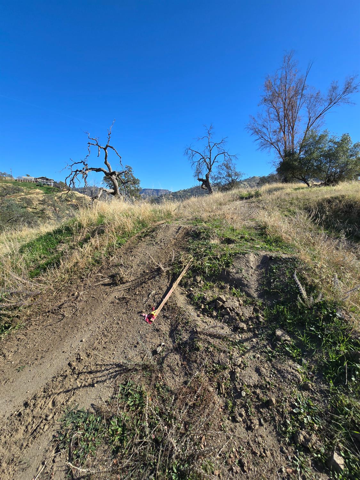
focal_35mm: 13
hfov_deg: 89.9
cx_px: 180
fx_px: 180
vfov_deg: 106.2
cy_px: 240
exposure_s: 1/1746
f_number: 2.2
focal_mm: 2.2
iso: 50
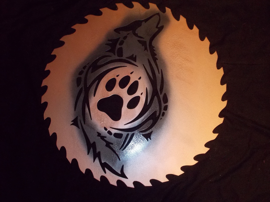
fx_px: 351
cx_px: 135
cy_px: 101
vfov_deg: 32.2
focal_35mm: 45
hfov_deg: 42.1
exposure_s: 1/4
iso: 400
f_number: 4.2
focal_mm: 6.4
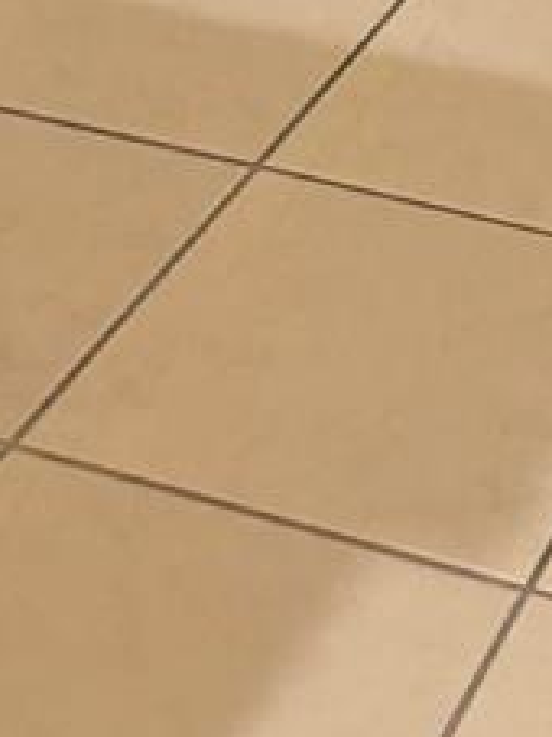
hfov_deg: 11.5
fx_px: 2703
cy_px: -1019
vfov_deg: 12.4
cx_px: 571
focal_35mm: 127
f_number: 1.78
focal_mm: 6.76
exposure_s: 1/60
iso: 500
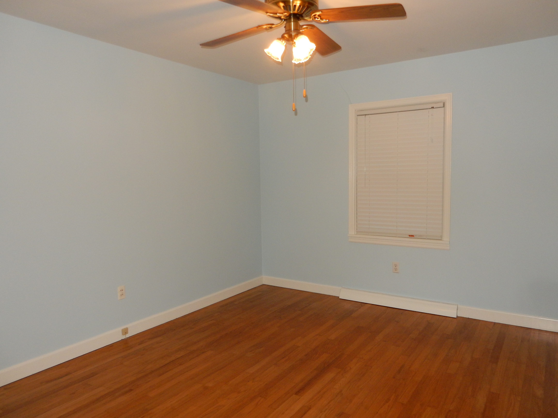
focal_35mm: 25
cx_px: 279
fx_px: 403
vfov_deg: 54.9
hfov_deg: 69.4
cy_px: 209
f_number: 3.7
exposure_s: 1/30
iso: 220
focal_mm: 4.5
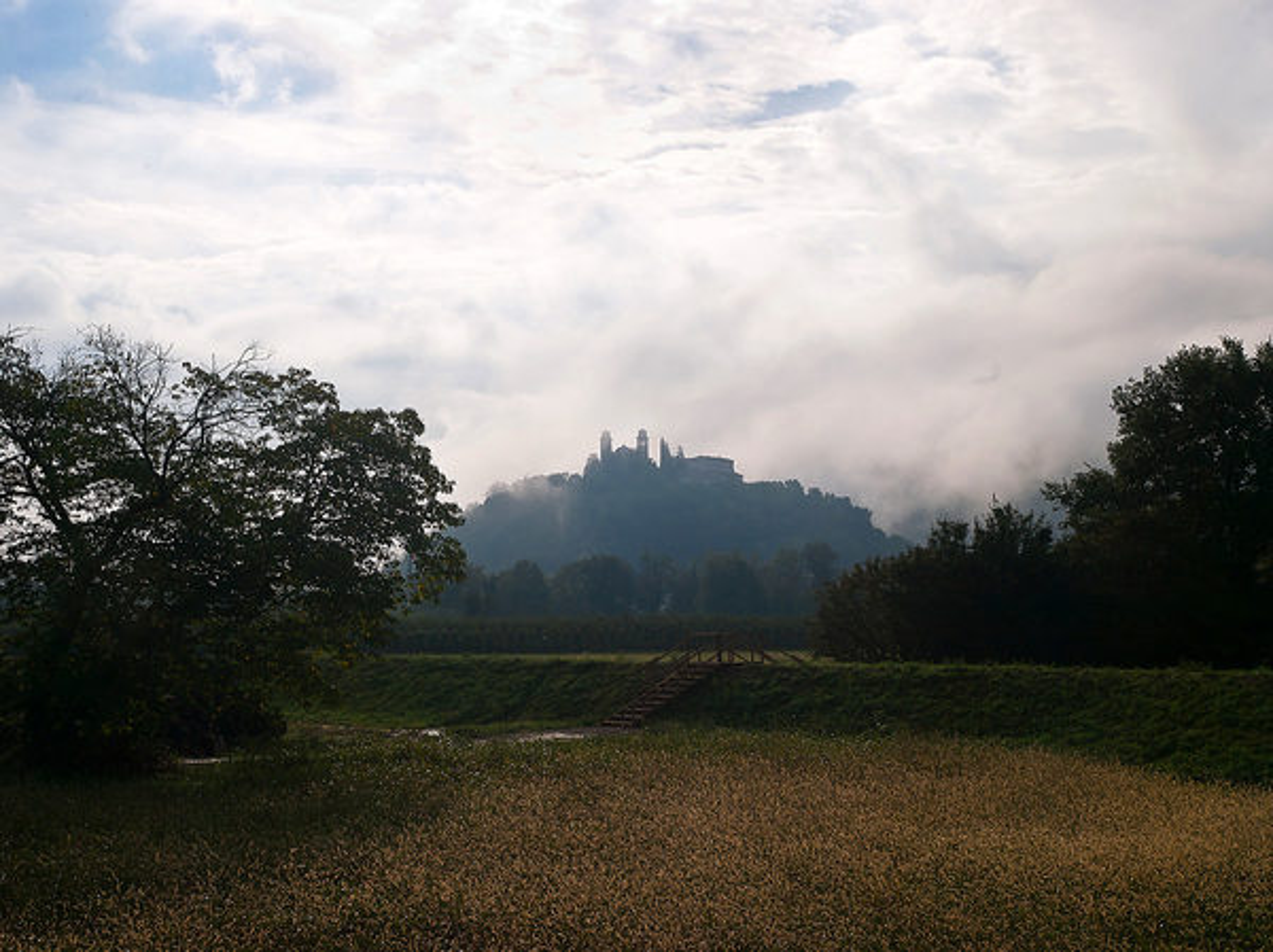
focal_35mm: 58
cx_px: 636
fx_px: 2131
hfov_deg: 33.3
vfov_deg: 25.2
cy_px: 476
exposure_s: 1/1000
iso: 160
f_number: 8
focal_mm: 29
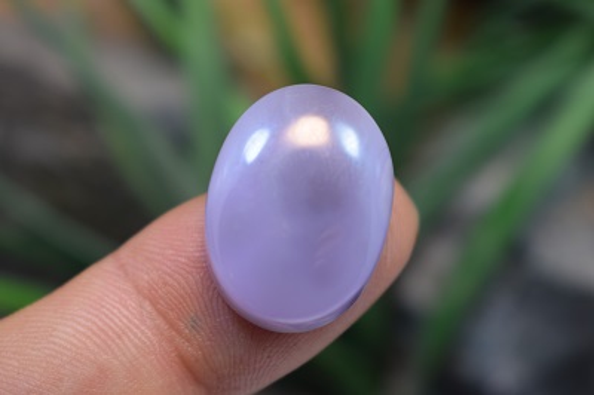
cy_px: 198
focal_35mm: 82
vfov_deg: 16.5
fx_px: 1360
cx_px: 297
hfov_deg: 24.6
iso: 400
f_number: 5.6
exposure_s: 1/100
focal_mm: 55
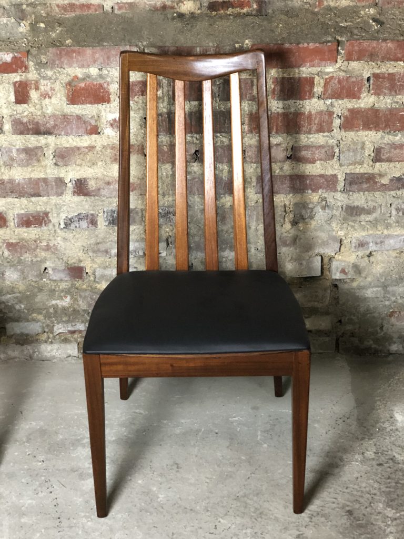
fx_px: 809
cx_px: 202
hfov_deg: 28.0
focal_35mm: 52
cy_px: 270
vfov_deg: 36.8
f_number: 2.4
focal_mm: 6
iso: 160
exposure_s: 1/17
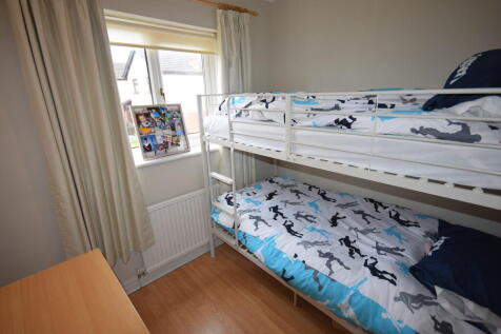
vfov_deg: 69.6
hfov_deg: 92.5
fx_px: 240
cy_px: 167
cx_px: 250
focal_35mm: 17
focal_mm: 11.5
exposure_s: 1/125
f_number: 5.6
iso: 800
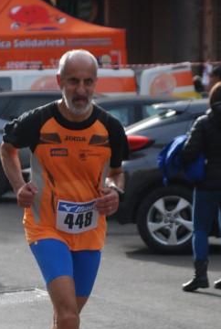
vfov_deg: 9.1
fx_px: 2060
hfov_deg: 6.1
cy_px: 242
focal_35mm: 225
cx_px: 98
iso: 1000
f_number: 5.6
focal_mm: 90
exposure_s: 1/1250
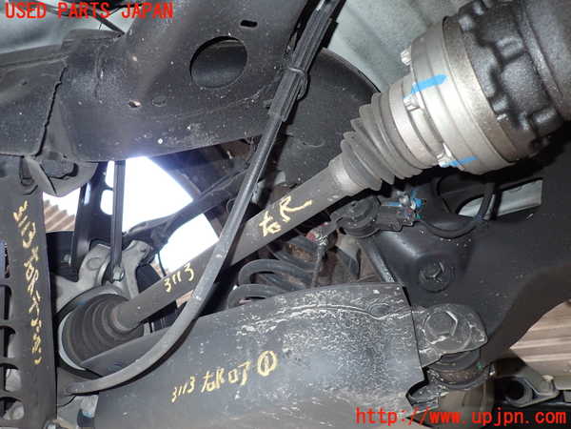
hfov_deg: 69.4
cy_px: 214
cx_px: 286
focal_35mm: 25
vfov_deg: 54.9
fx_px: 412
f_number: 2
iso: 200
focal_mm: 4.5
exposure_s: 1/30
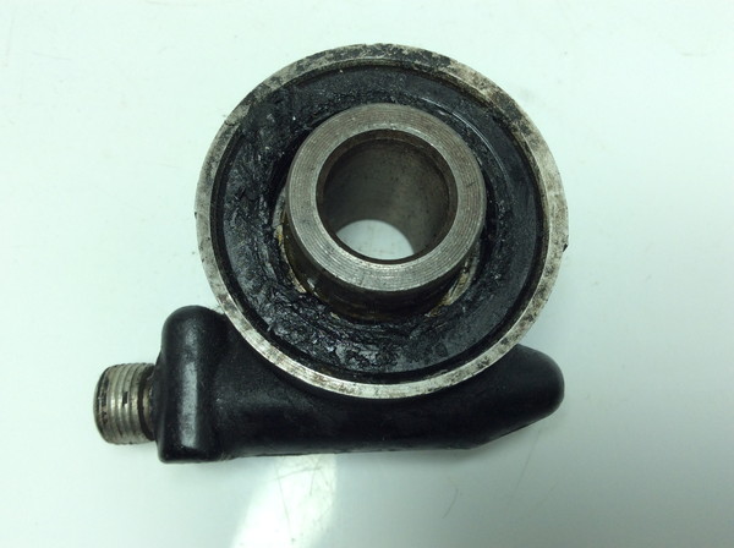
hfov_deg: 56.9
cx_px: 367
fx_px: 677
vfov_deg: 44.0
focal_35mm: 32
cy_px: 274
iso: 32
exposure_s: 1/296
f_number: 2.4
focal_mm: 3.3
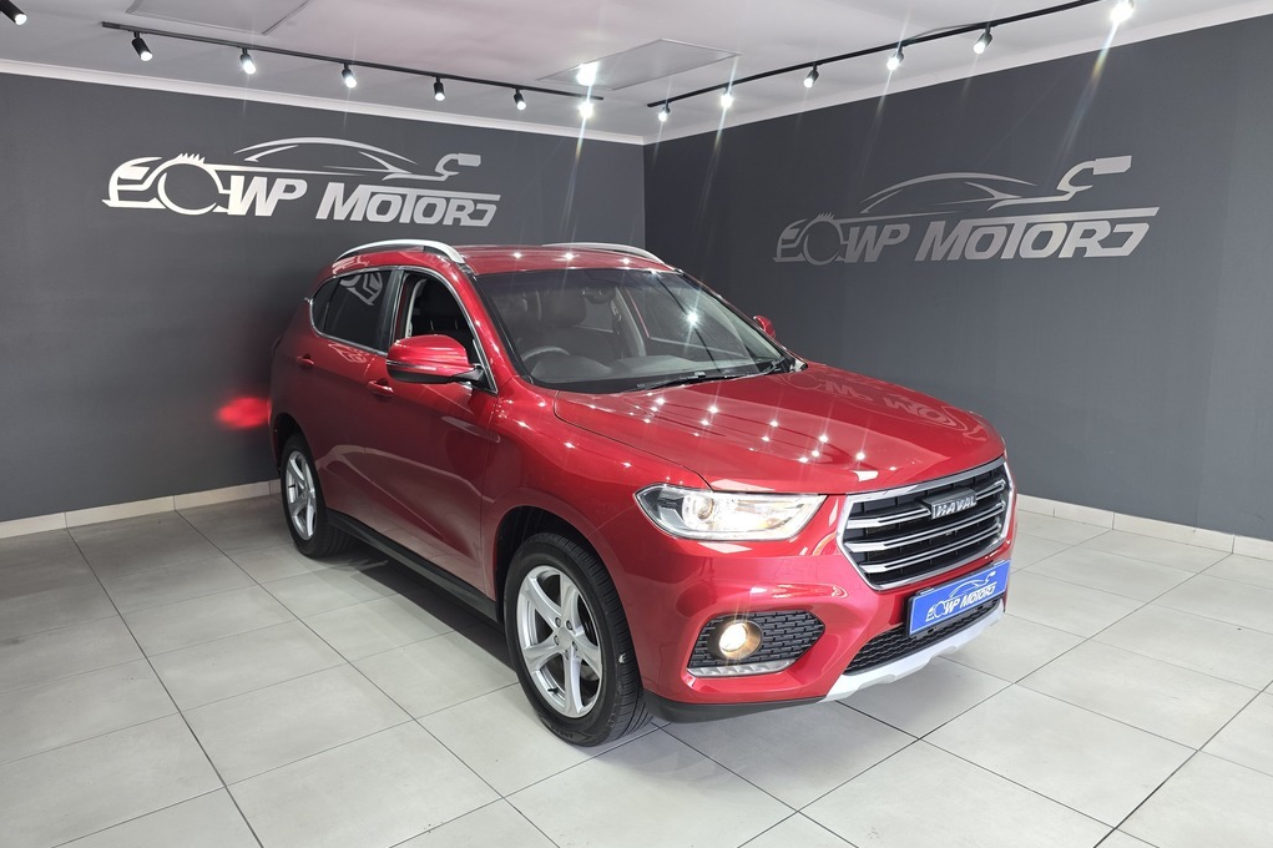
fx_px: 848
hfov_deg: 73.8
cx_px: 636
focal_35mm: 24
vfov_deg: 53.1
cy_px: 435
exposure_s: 1/100
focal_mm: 6.3
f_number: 1.7
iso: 125
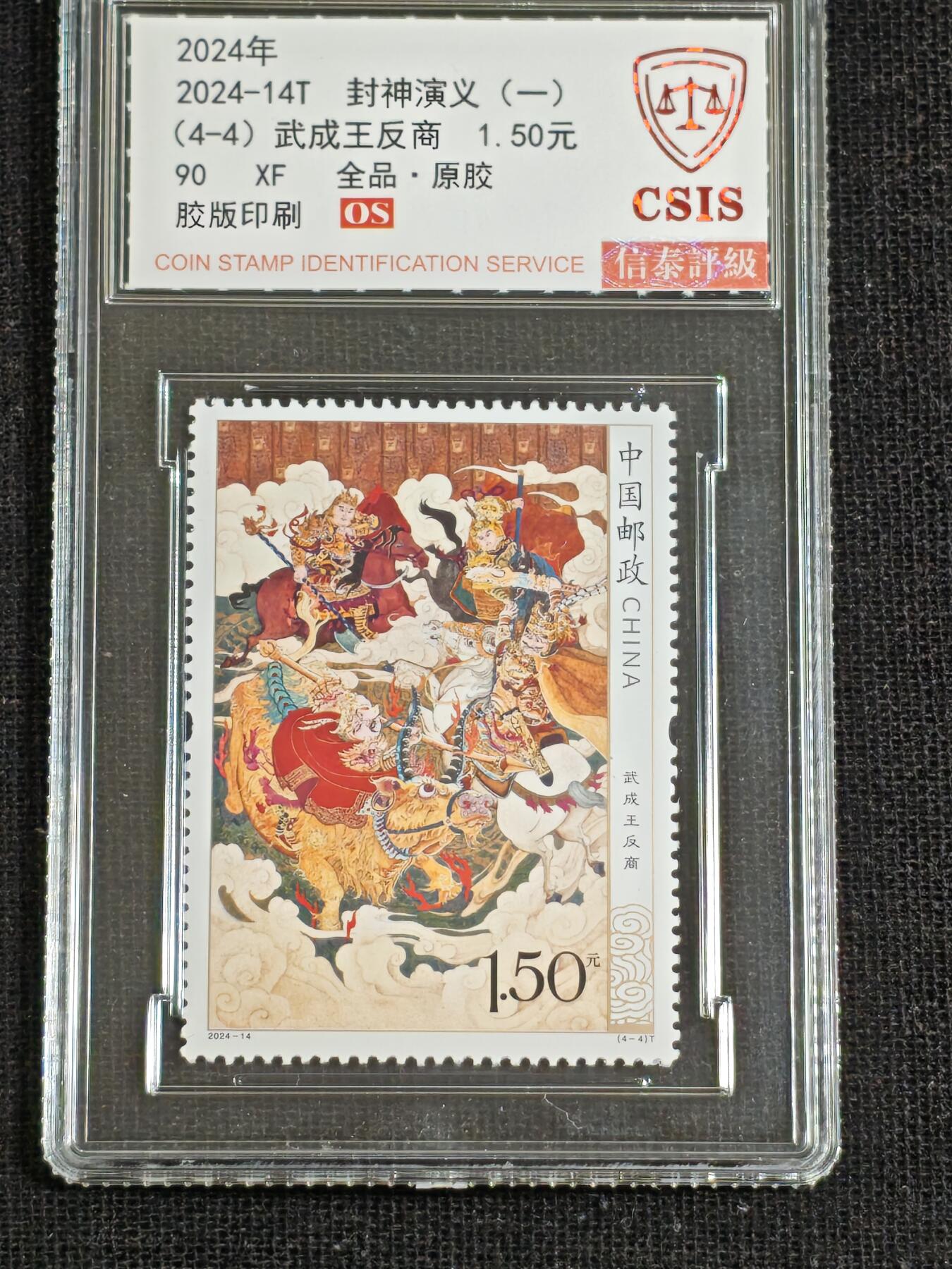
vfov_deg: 17.7
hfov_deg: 13.3
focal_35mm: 111
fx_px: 4070
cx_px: 476
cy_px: 634
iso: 50
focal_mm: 4.94
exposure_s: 1/442
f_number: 1.5
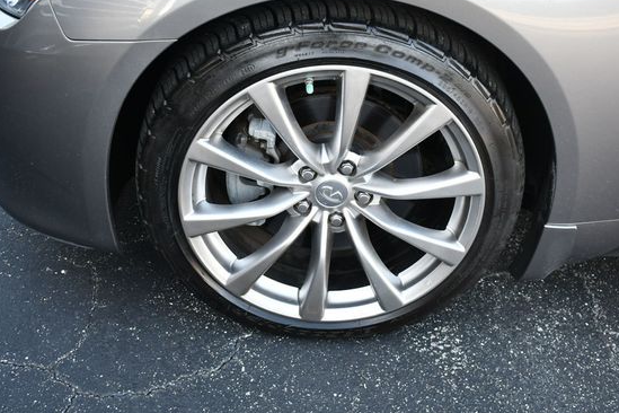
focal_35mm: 49
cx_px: 336
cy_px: 177
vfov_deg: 27.5
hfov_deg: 40.3
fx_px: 842
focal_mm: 21
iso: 500
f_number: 3.8
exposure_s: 1/250
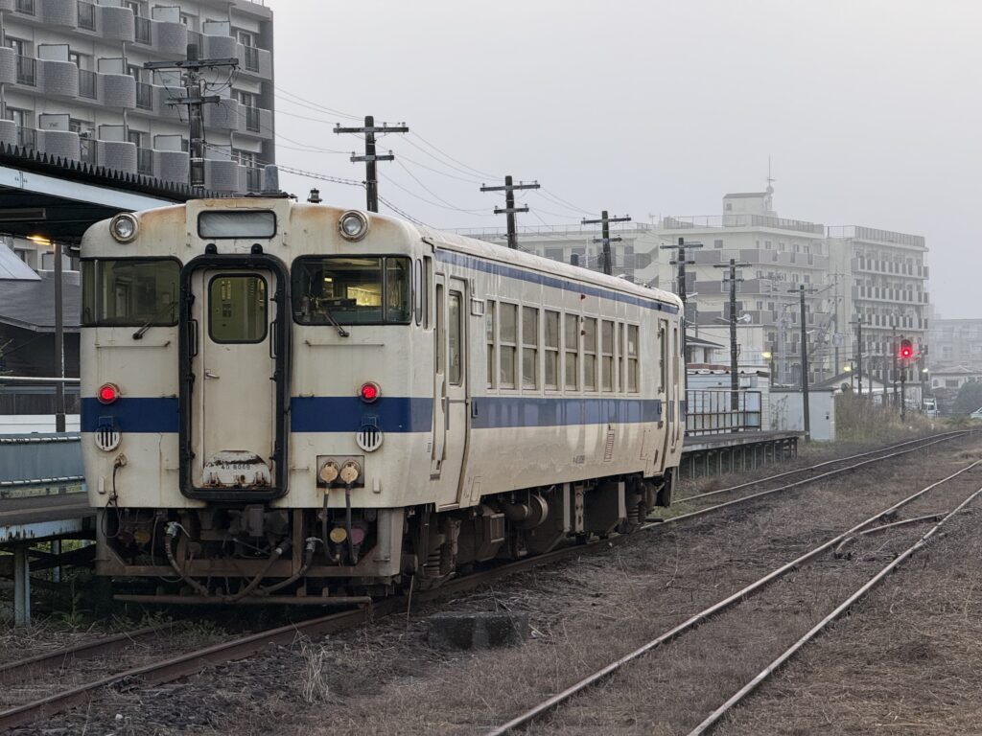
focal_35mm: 120
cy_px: 368
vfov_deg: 12.3
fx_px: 3404
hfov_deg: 16.4
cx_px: 491
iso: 160
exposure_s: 1/99
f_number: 2.8
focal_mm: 15.66
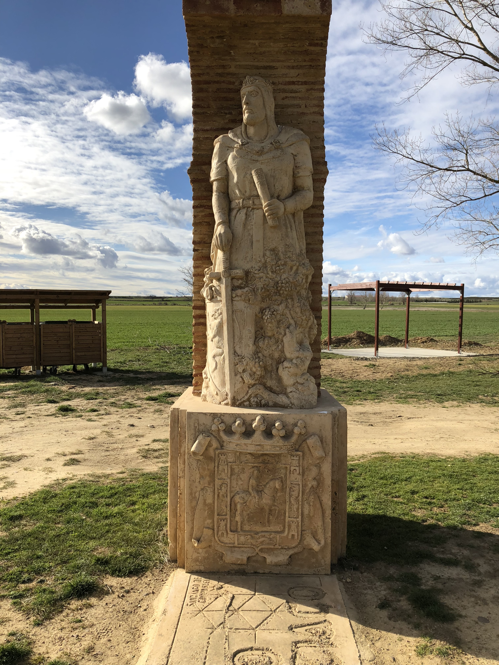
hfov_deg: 49.7
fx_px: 538
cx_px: 250
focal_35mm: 28
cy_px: 332
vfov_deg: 63.4
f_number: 1.8
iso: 20
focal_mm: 4
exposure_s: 1/2525
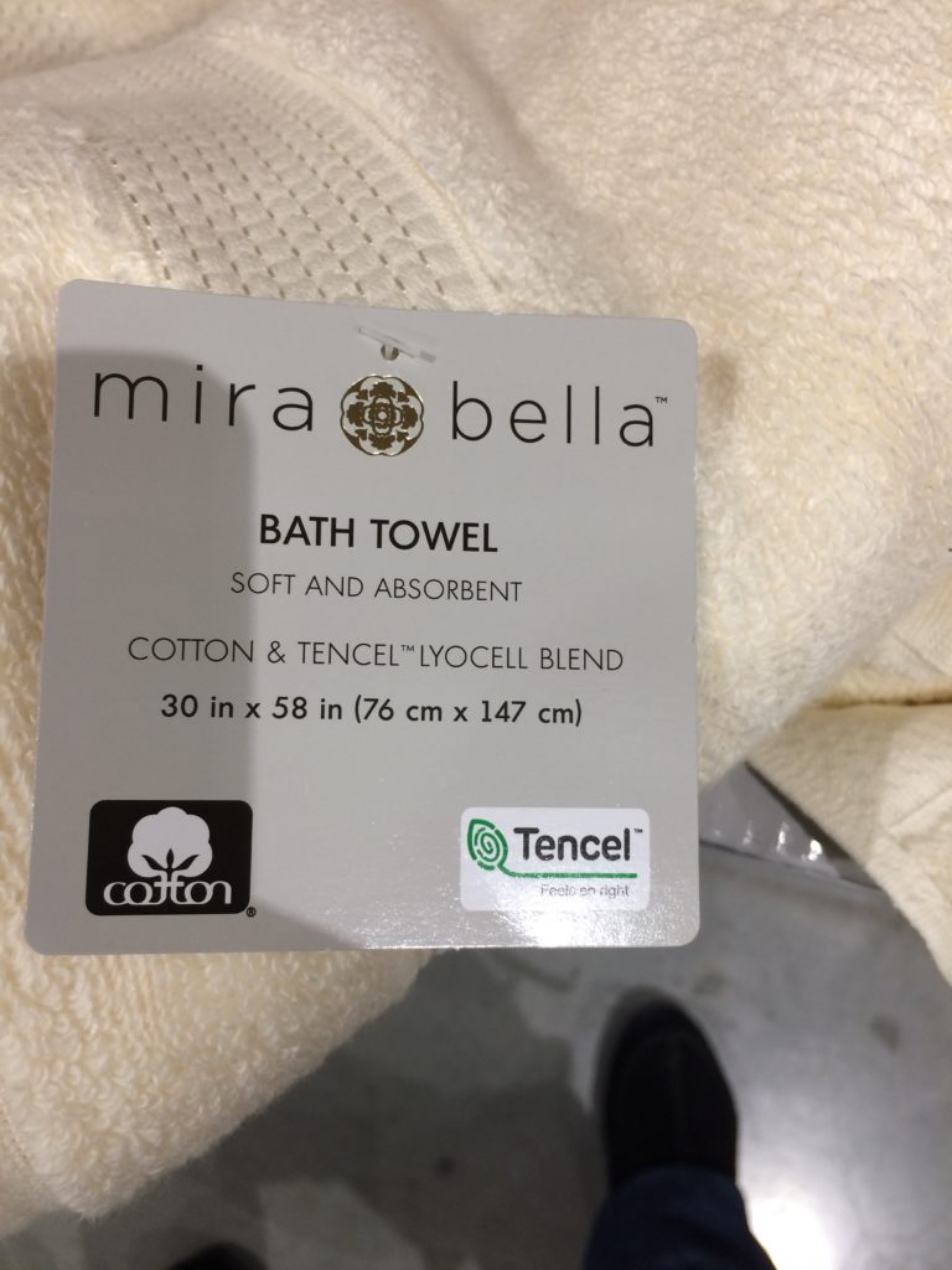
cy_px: 635
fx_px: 1063
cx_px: 476
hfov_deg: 48.2
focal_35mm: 29
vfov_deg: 61.7
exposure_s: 1/30
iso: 64
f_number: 2.2
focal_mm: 4.15
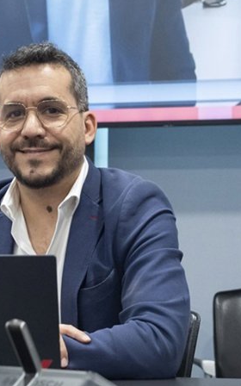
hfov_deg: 10.0
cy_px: 78
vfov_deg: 15.8
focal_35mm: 131
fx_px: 1377
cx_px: 202
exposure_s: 1/250
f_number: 4.5
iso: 3200
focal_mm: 48
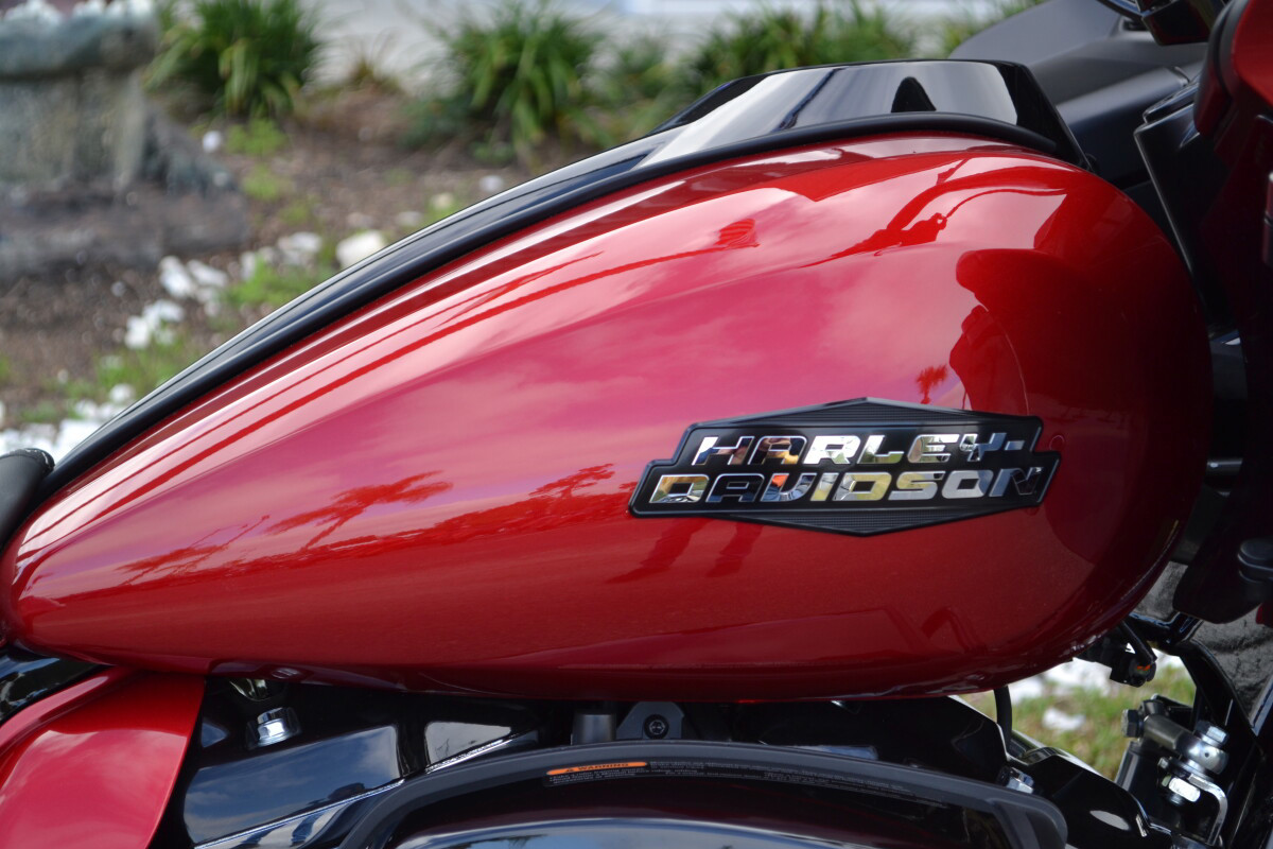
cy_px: 424
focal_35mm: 82
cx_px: 636
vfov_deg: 16.6
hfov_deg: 24.6
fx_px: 2917
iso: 220
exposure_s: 1/125
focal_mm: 55
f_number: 5.6
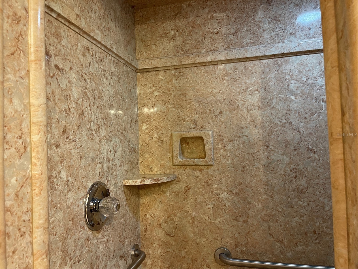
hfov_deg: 69.4
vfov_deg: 54.9
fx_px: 259
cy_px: 134
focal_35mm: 25
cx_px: 179
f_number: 1.6
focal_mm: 5.1
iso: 160
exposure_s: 1/60
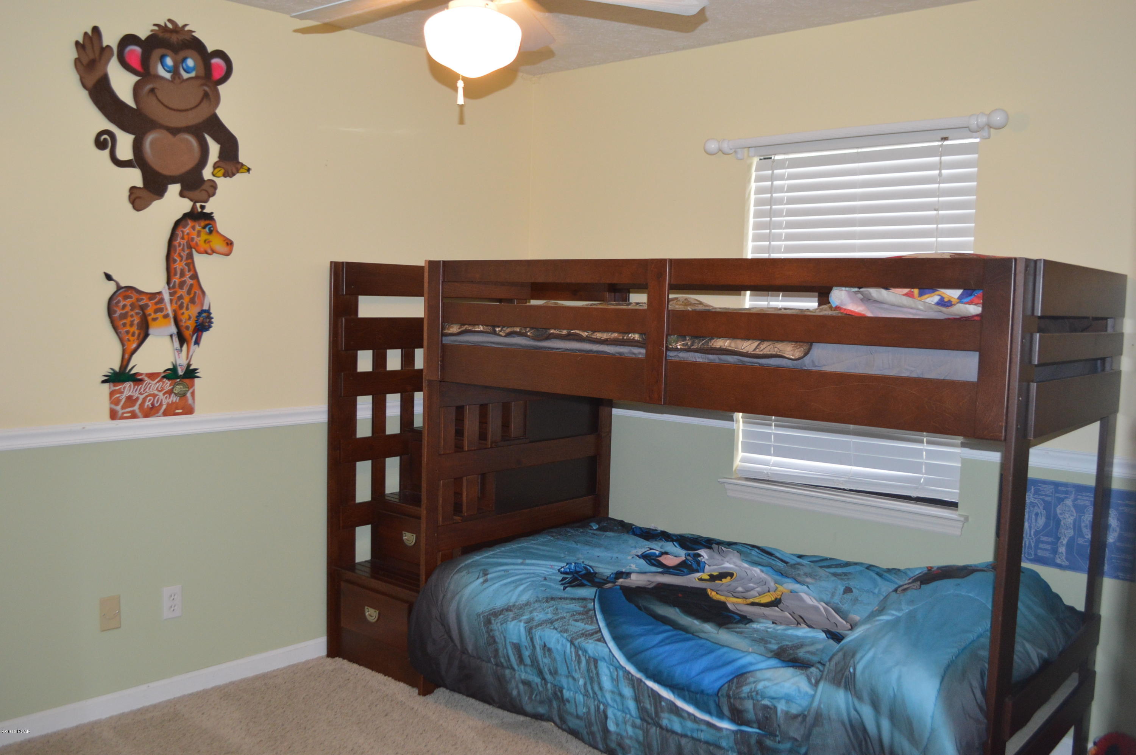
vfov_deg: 43.5
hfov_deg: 62.0
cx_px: 568
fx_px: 946
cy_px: 378
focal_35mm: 30
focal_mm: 20
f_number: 3.8
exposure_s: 1/60
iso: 800
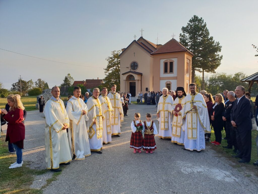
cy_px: 97
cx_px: 129
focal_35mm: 26
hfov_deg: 67.3
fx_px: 194
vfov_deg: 53.1
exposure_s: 1/857
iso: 50
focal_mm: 4.3
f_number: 2.4
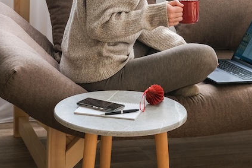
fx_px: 1050
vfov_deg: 9.1
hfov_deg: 13.7
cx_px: 105
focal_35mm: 150
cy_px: 12
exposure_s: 1/125
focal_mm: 35
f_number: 3.2
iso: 250
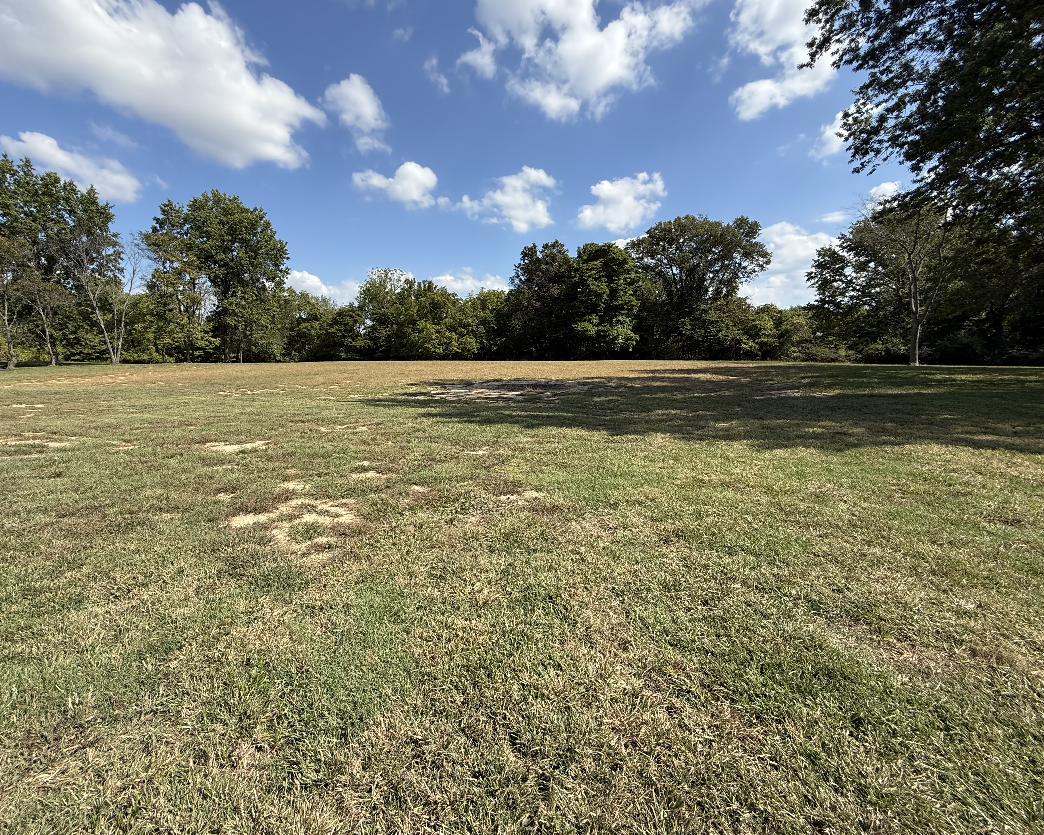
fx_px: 464
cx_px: 474
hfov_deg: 96.5
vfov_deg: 84.0
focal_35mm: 15
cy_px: 406
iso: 50
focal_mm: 2.22
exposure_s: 1/1125
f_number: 2.2
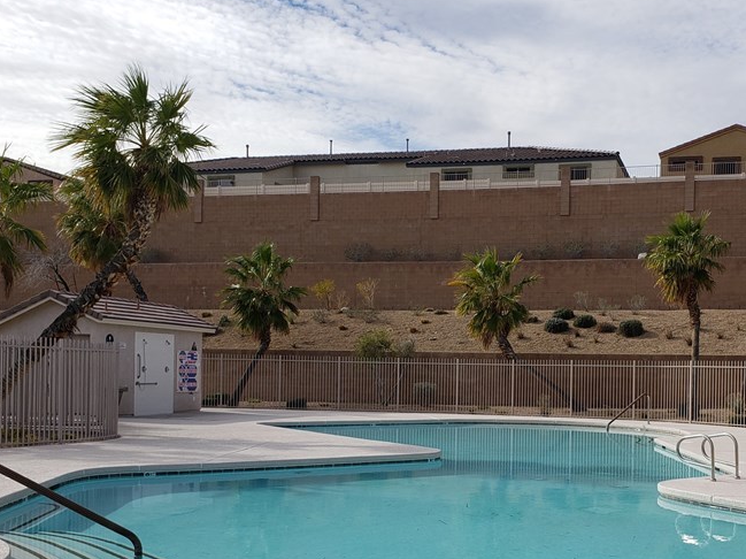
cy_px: 378
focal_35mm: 41
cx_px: 491
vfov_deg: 34.7
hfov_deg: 45.2
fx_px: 883
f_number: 2.4
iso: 50
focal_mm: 4.3
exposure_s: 1/1994
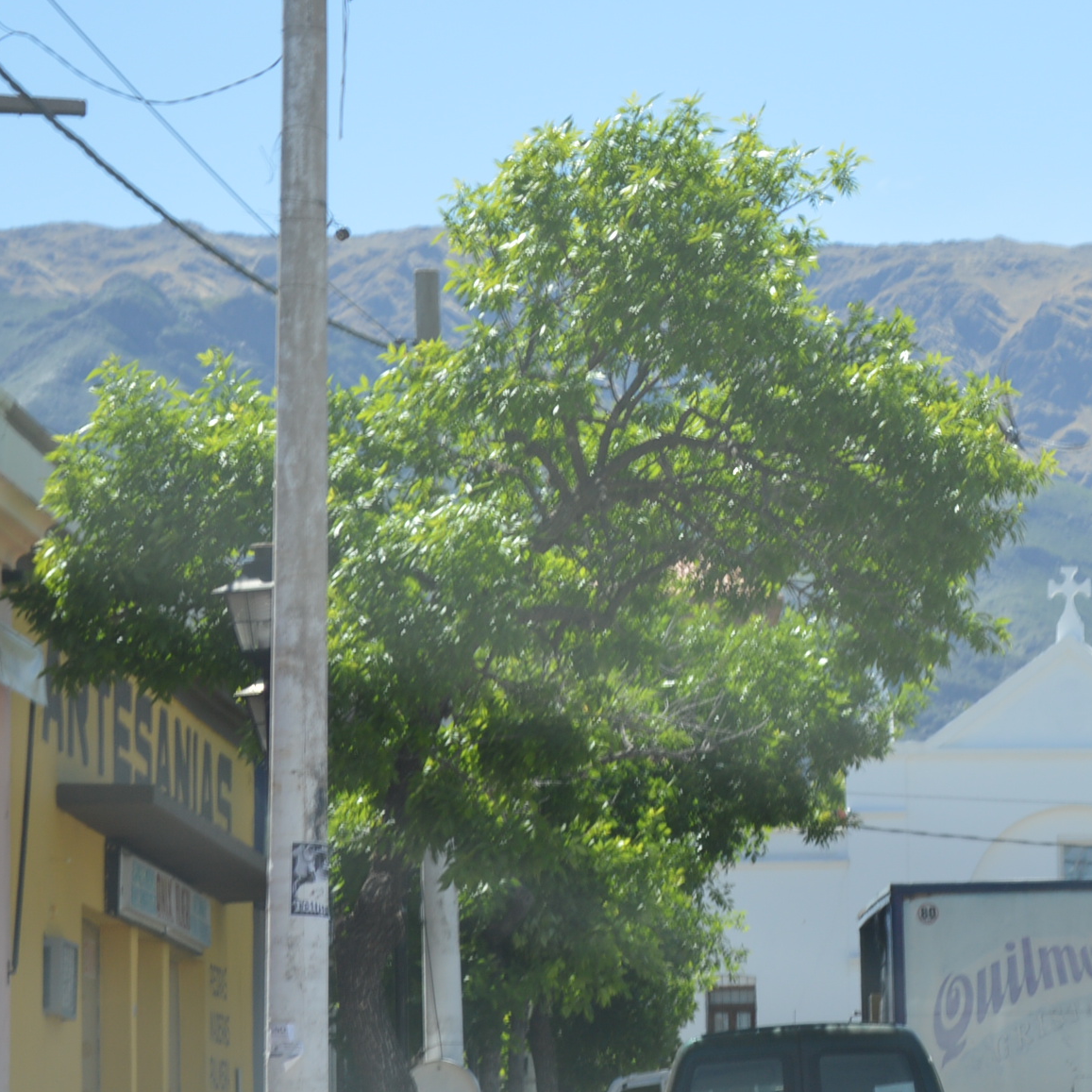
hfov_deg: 9.5
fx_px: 6499
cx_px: 1202
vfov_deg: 9.6
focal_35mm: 182
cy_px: 783
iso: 100
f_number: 6.3
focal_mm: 55
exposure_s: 1/160
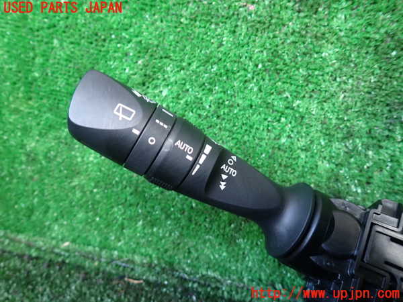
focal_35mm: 25
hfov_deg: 69.4
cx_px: 202
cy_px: 151
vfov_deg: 54.9
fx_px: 291
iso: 200
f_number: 2
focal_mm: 4.5
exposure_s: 1/40
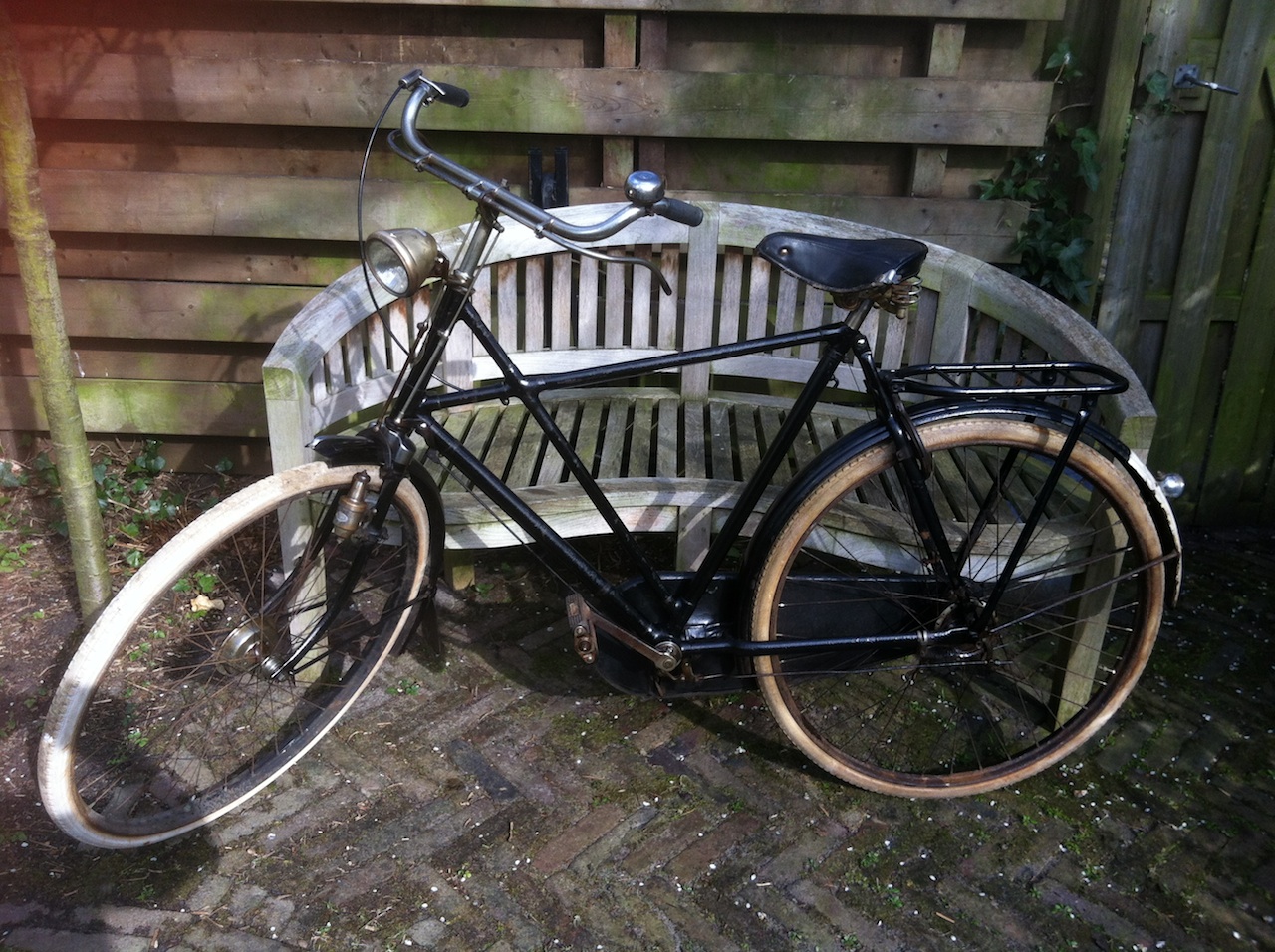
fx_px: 1287
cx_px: 638
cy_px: 476
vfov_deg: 40.6
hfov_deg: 52.7
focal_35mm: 35
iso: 80
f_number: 2.8
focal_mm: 3.85
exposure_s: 1/428
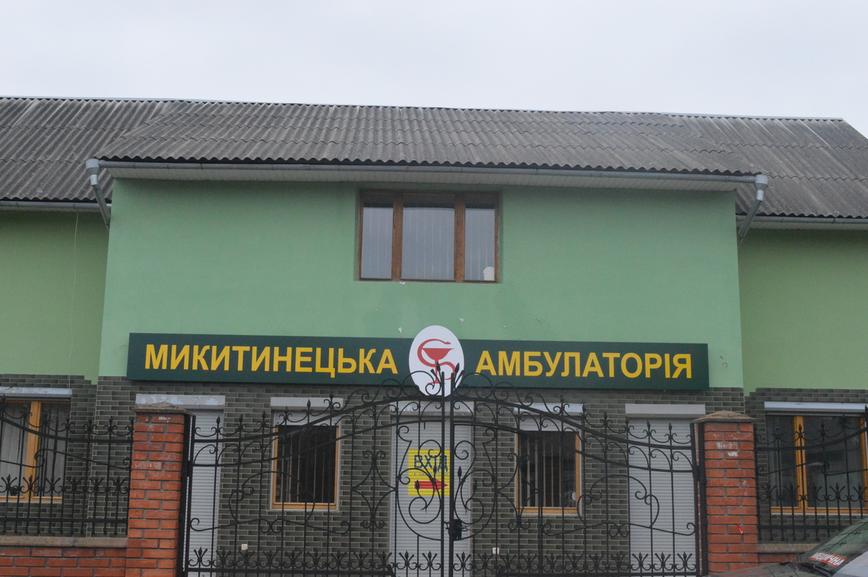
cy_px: 288
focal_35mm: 42
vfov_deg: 31.8
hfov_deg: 46.4
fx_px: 1012
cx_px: 434
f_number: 16
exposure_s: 1/1000
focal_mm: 28
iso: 3200
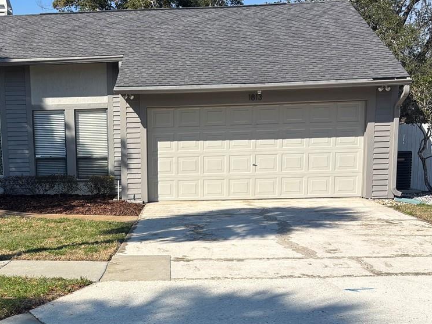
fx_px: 699
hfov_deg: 33.7
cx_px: 110
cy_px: 283
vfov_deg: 25.4
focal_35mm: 56
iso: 50
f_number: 1.6
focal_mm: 5.96
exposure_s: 1/3788
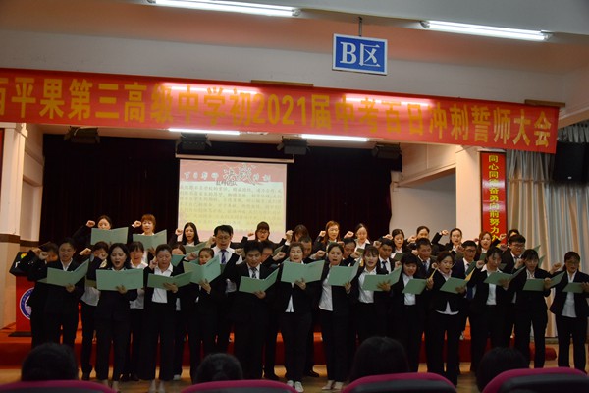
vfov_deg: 35.5
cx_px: 294
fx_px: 613
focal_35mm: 38
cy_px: 196
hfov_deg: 51.3
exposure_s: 1/160
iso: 800
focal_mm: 25
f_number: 4
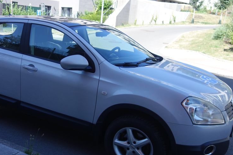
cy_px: 92
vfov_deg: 34.1
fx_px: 252
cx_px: 88
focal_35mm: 39
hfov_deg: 49.1
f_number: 1.8
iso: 125
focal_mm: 10.4
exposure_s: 1/1000
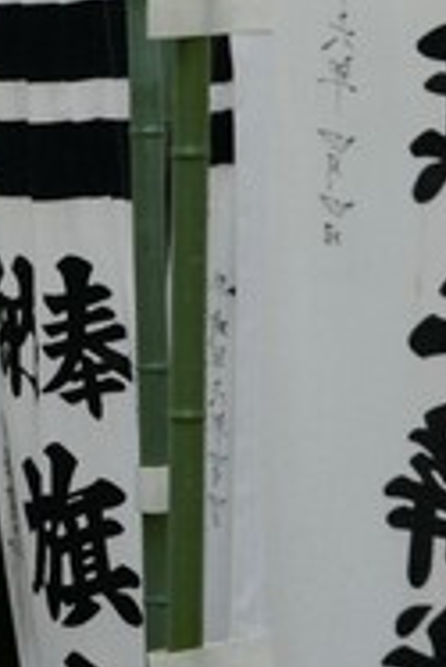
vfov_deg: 6.1
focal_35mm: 338
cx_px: -1026
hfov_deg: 3.9
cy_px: 589
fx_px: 6269
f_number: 6.3
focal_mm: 55
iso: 400
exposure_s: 1/80
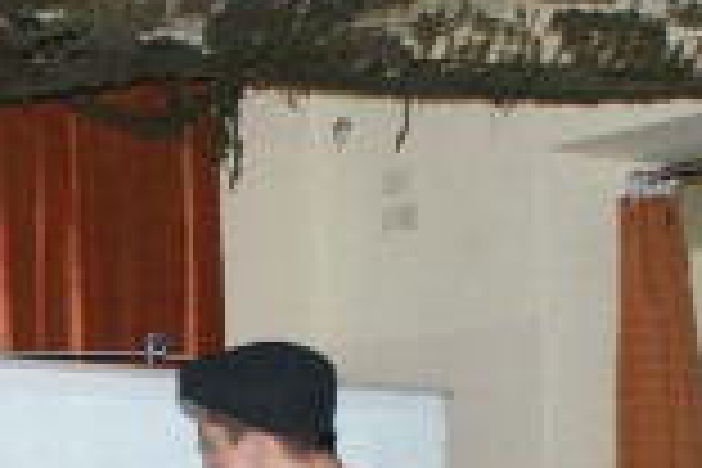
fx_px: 3120
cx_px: -14
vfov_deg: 8.3
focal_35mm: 160
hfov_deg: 12.7
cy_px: 826
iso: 400
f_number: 4.5
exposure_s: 1/60
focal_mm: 26
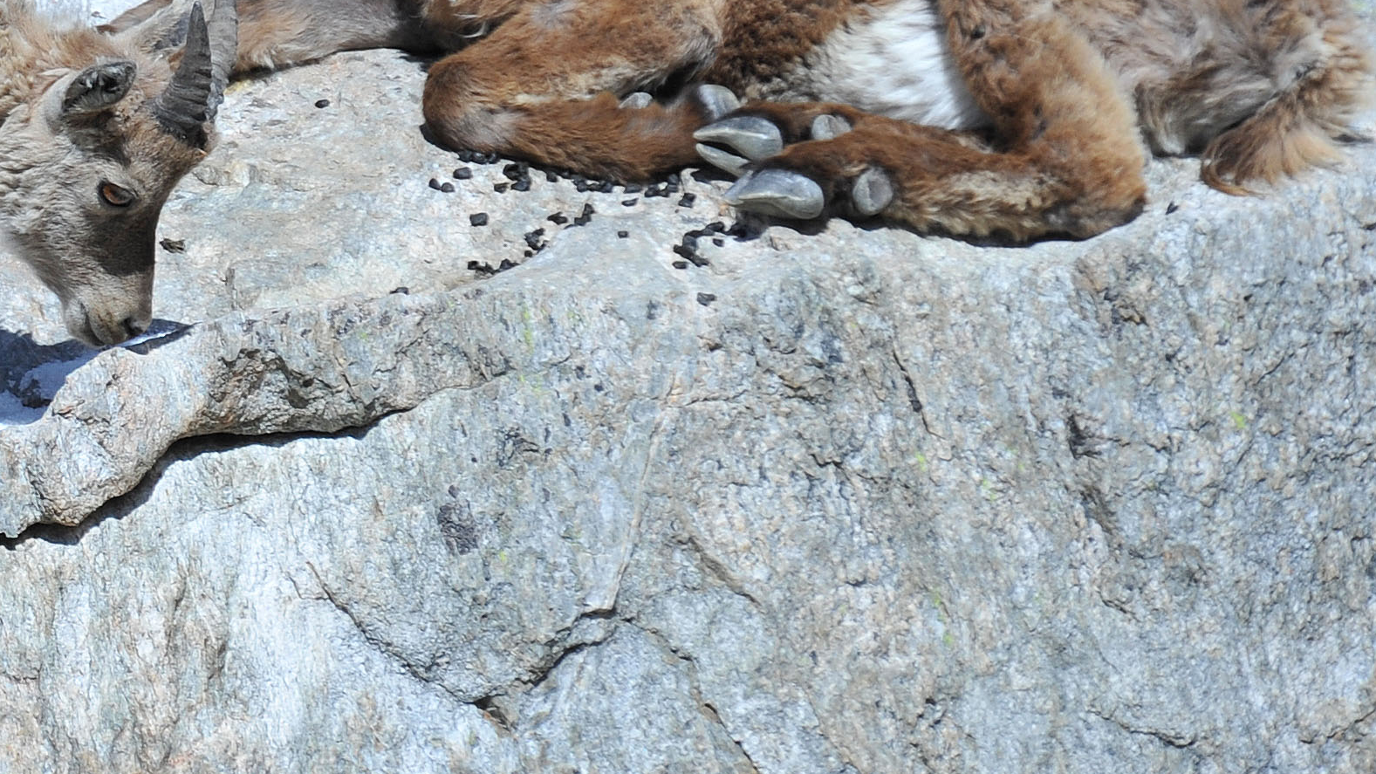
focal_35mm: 650
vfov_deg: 1.9
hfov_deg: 3.3
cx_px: -392
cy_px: -191
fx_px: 23716
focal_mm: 230
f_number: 7.1
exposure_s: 1/1600
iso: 400
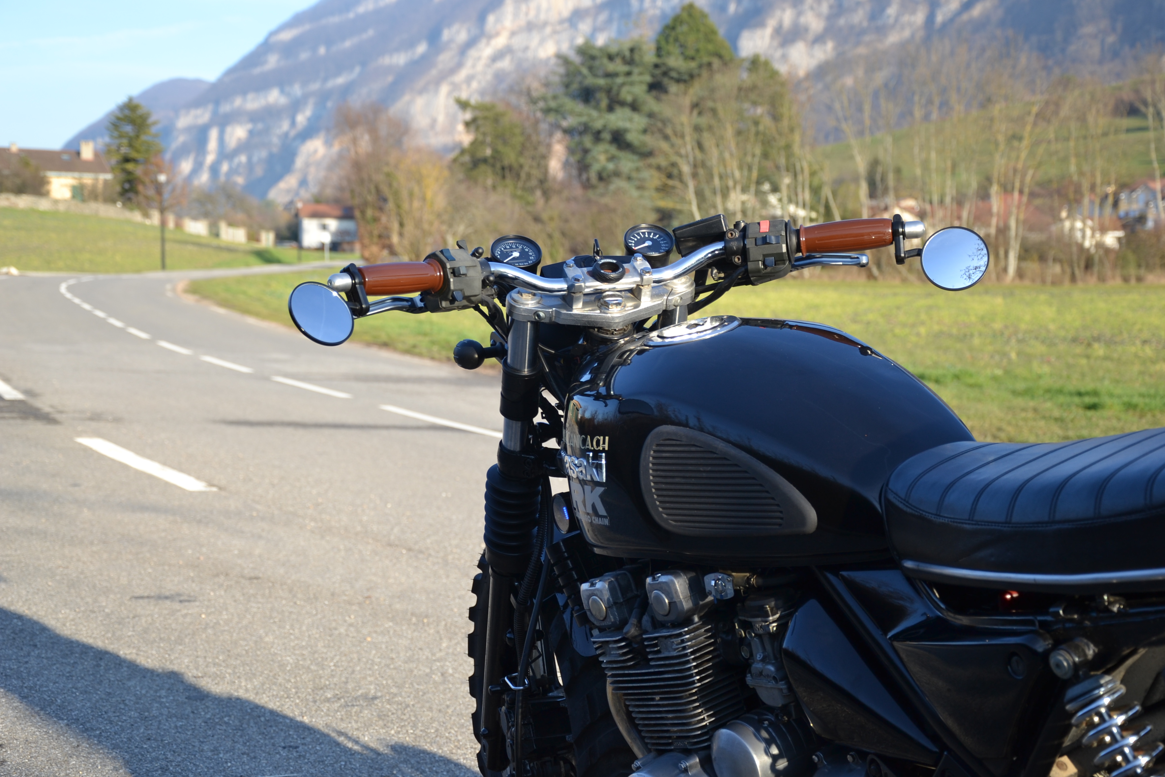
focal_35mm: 68
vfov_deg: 20.2
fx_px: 2184
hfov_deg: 29.9
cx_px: 582
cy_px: 388
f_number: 6.3
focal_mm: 45
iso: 100
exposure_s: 1/160
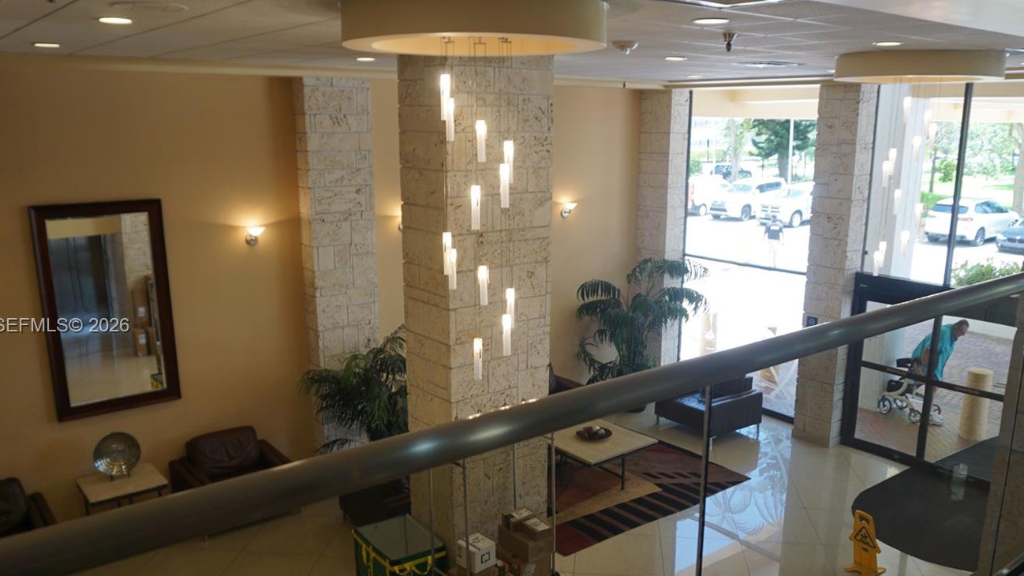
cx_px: 515
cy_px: 327
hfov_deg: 62.6
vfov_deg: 37.7
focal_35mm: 31
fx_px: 842
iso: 200
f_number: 4
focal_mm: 16
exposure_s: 1/60
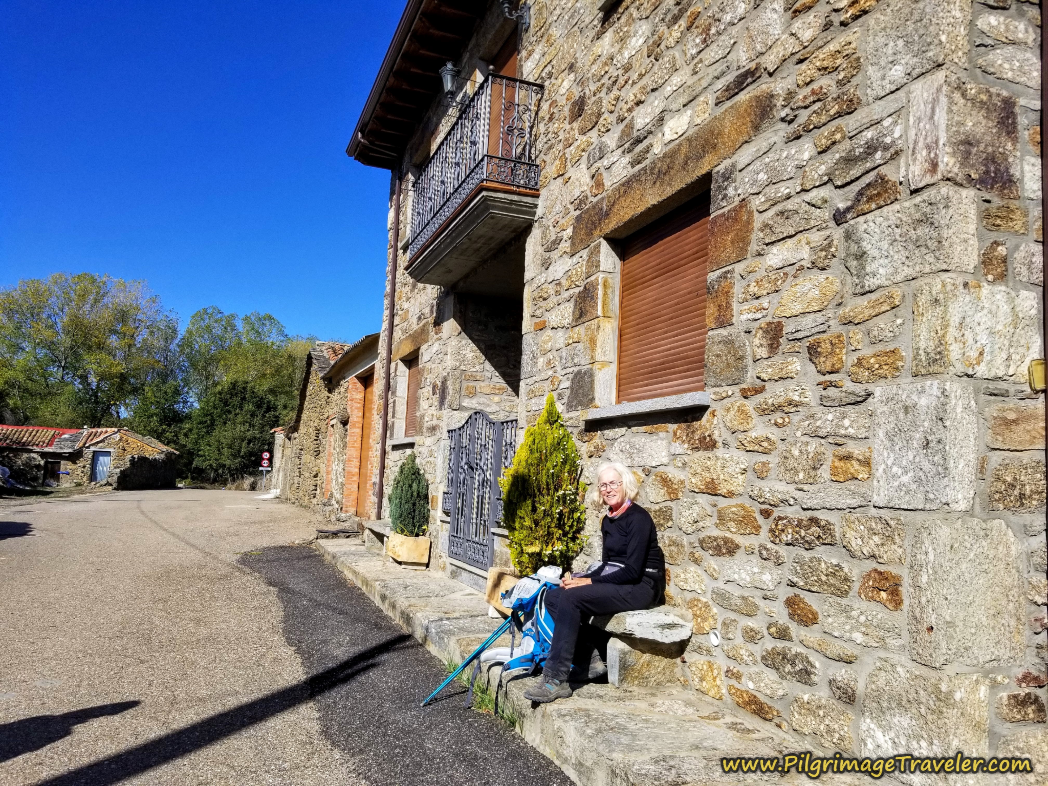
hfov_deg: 67.3
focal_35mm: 26
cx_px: 524
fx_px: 787
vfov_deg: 53.1
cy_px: 393
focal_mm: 4.3
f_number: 1.7
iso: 50
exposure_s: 1/3112
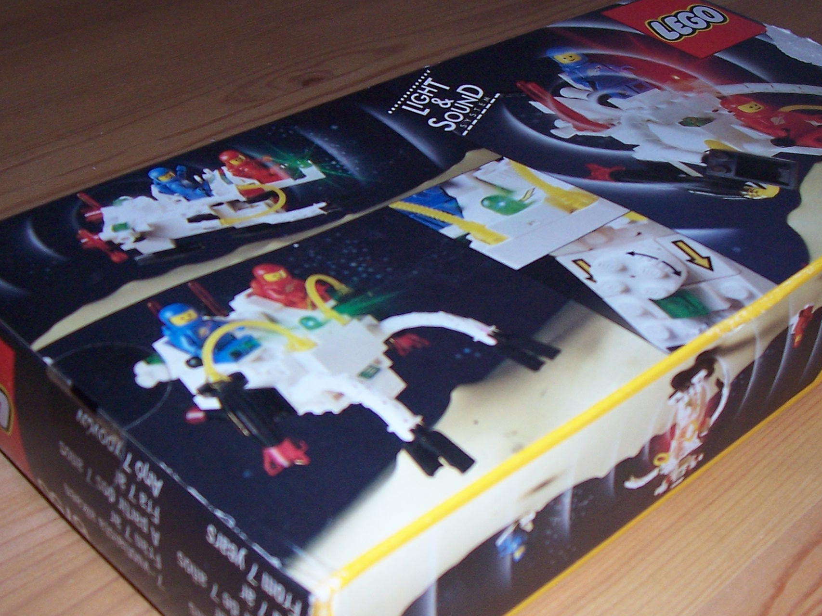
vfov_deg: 28.5
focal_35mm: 51
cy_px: 381
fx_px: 1211
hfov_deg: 37.4
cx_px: 462
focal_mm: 5.6
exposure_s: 1/60
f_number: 2.7
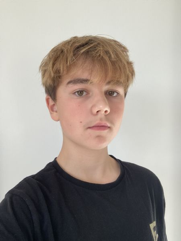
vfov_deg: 56.8
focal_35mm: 32
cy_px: 120
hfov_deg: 44.2
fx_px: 223
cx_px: 90
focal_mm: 2.87
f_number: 2.2
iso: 50
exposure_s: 1/121
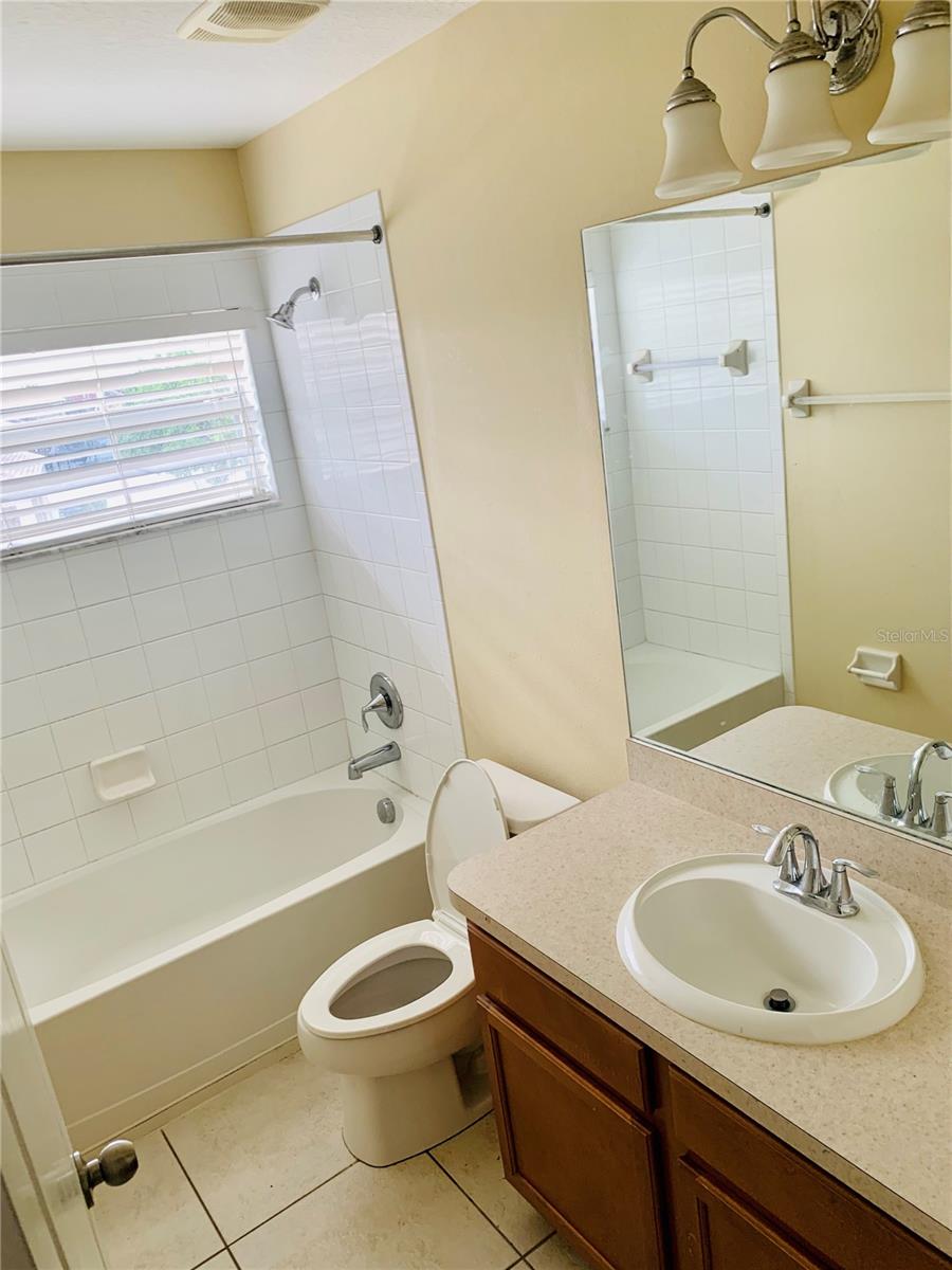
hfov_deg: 53.1
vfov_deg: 67.3
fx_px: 953
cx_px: 476
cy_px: 635
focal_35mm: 26
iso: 64
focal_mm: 4.25
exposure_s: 1/121
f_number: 1.8
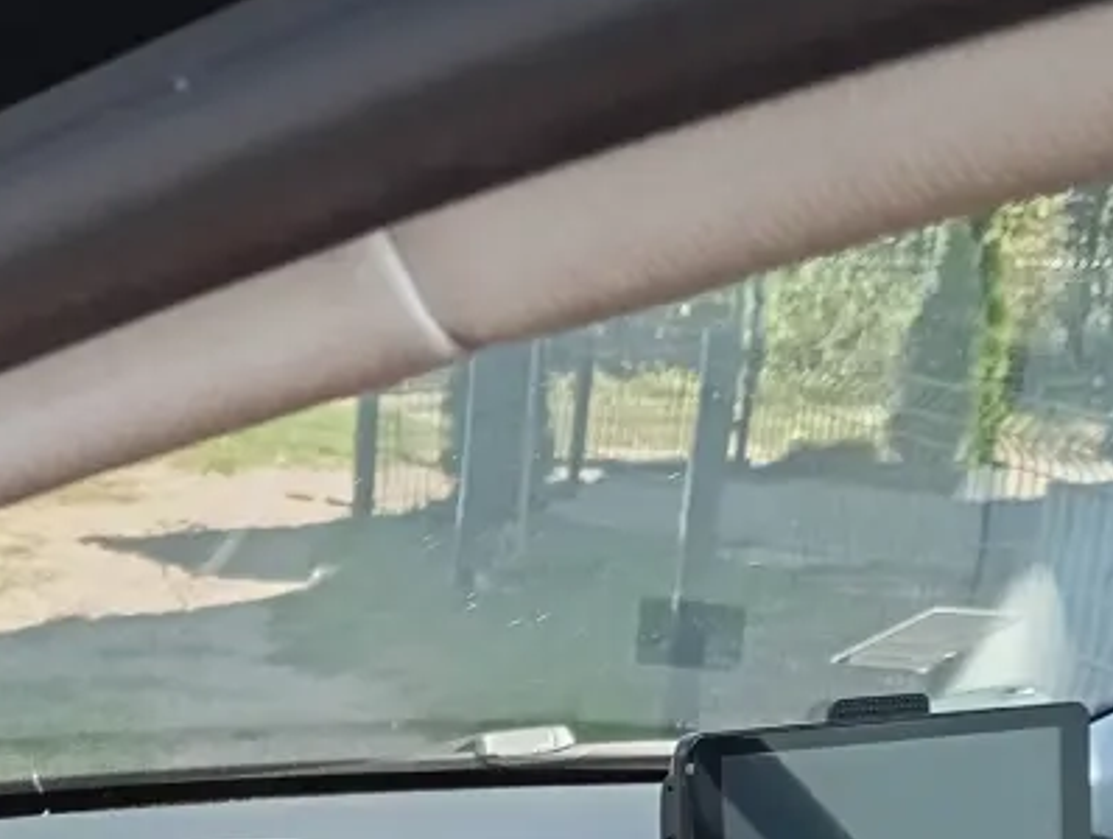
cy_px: 1205
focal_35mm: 90
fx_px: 2899
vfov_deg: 15.4
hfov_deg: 20.3
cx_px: -229
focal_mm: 4.27
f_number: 1.8
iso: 161
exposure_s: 1/100
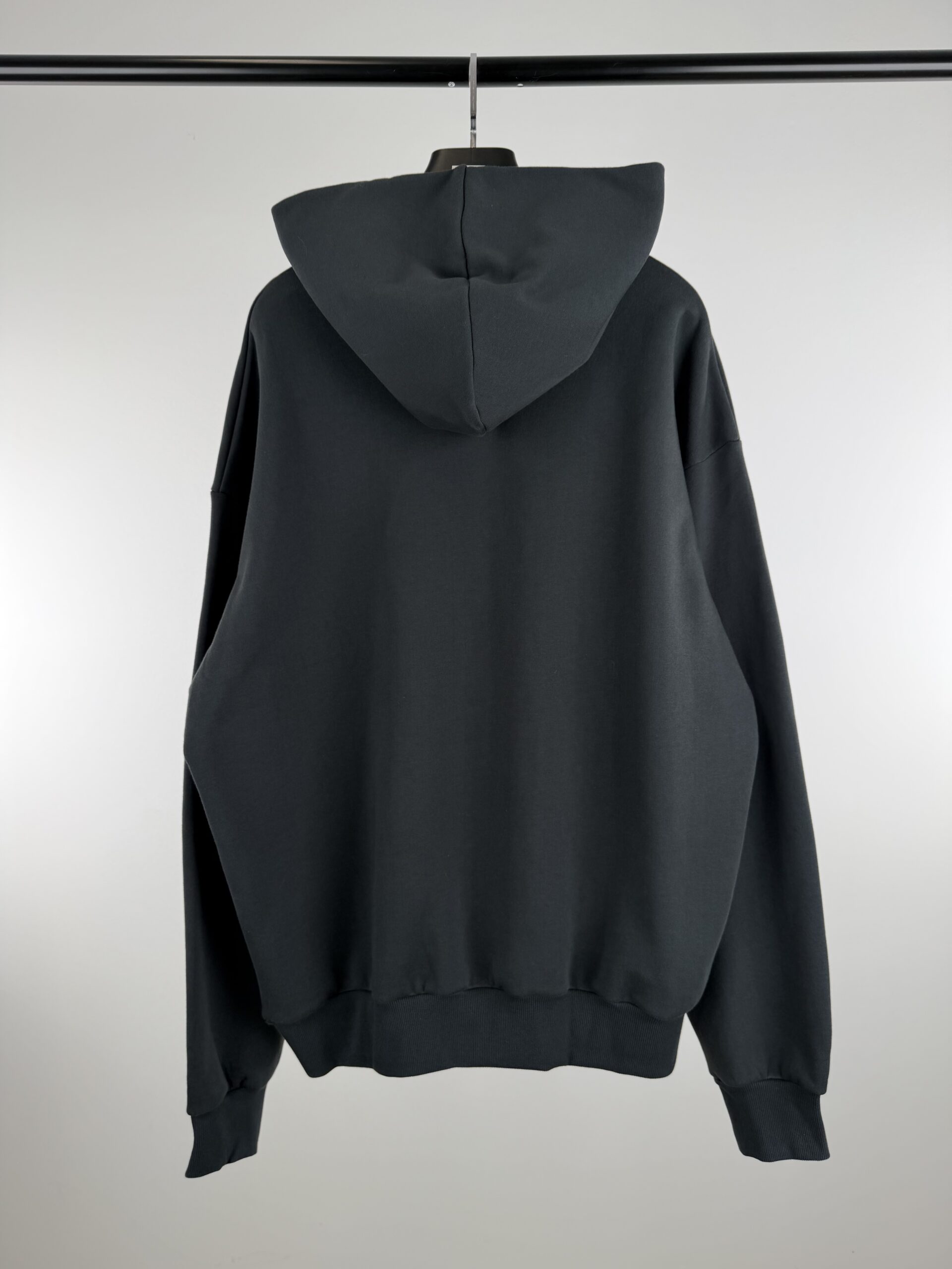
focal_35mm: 24
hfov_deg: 56.8
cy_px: 634
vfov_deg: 71.6
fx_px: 880
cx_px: 476
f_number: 1.78
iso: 80
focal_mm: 6.76
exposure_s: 1/445
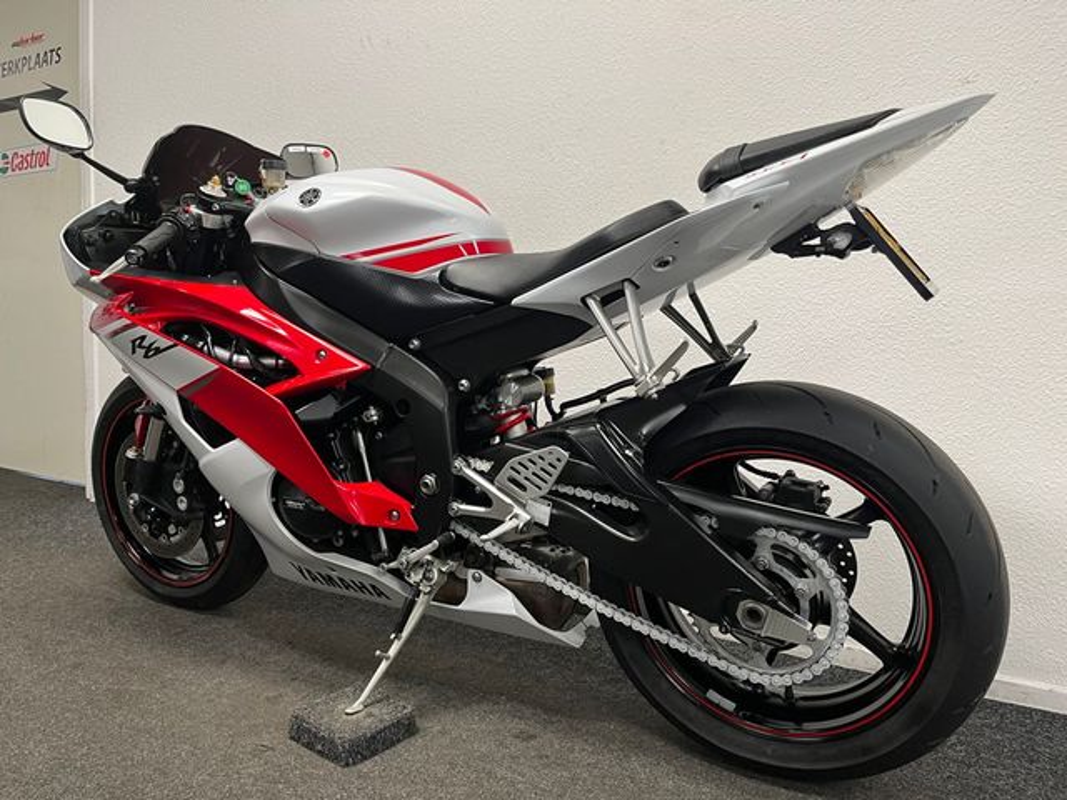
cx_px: 534
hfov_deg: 67.3
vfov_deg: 53.1
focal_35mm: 26
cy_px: 400
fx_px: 801
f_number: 1.6
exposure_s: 1/50
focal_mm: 5.1
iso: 100
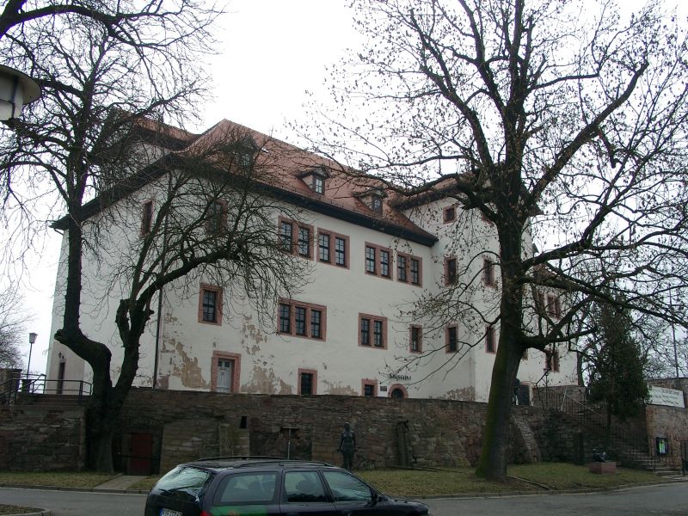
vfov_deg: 41.8
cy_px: 258
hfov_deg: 54.0
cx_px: 344
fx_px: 676
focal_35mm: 34
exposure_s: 1/406
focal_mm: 7.13
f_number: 4
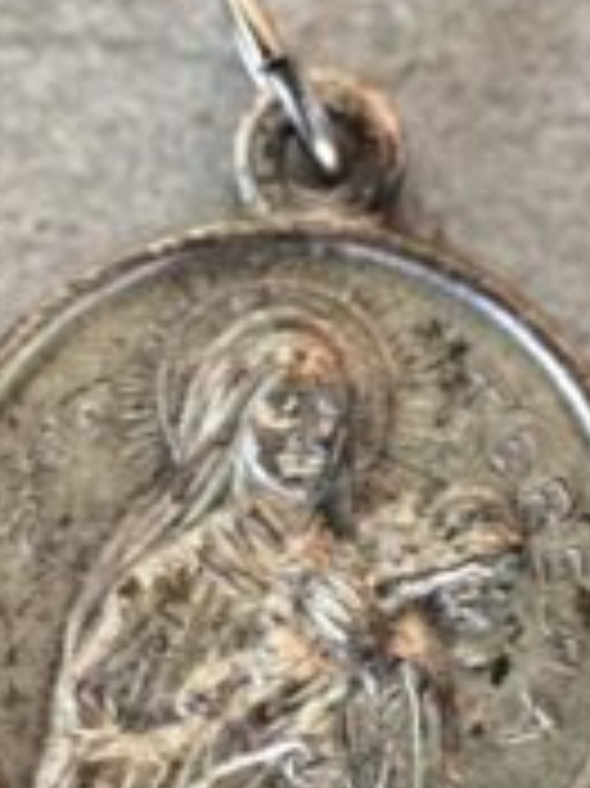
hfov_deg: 7.0
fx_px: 4846
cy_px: 621
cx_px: 356
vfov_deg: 9.3
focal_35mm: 213
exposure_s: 1/25
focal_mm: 6.19
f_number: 1.65
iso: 320
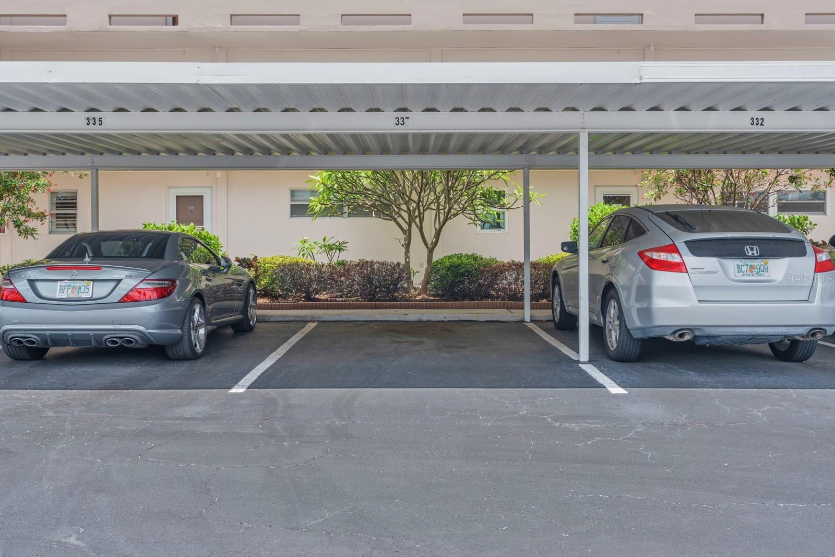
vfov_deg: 37.9
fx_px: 812
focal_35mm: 35
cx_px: 418
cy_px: 278
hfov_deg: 54.4
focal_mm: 35
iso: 200
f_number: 9
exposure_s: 1/250
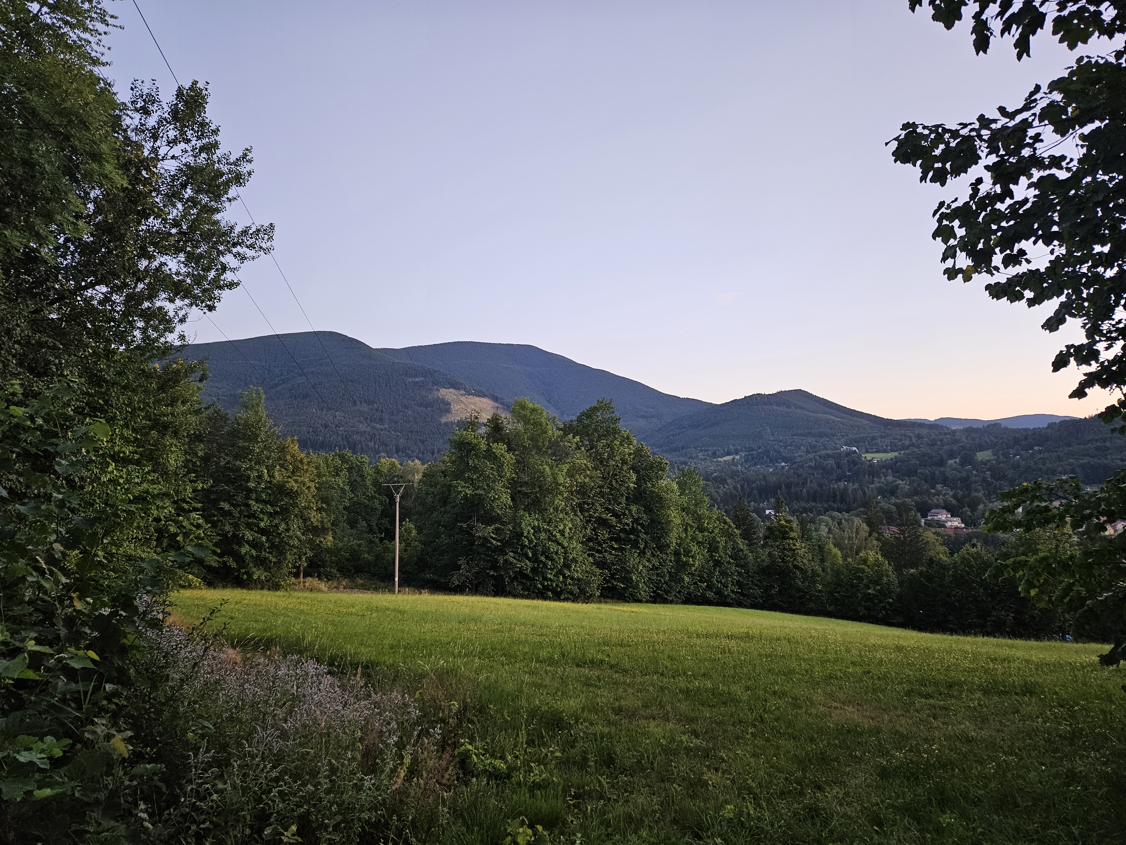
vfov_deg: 58.9
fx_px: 748
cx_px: 563
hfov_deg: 73.9
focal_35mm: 23
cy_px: 422
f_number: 1.8
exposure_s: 1/100
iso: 200
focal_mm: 5.4
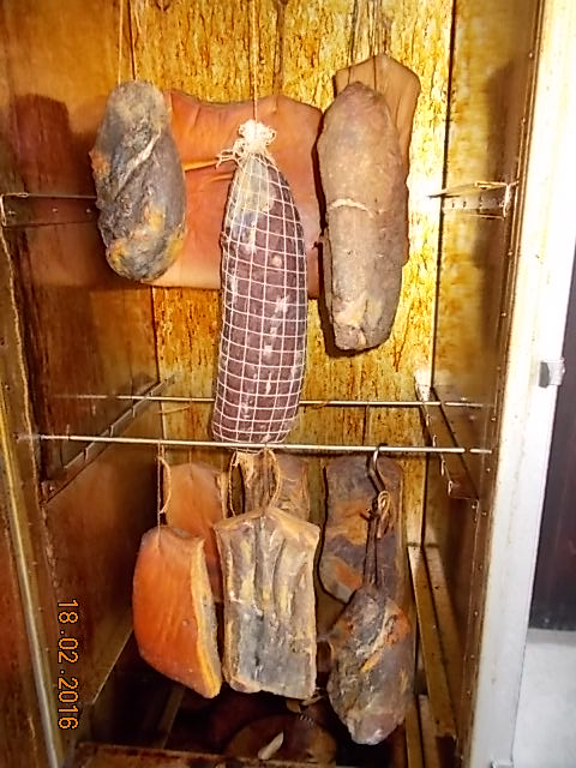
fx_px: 577
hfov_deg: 53.1
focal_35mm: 26
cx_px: 288
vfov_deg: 67.3
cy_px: 384
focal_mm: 4.6
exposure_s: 1/25
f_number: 3.2
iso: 200
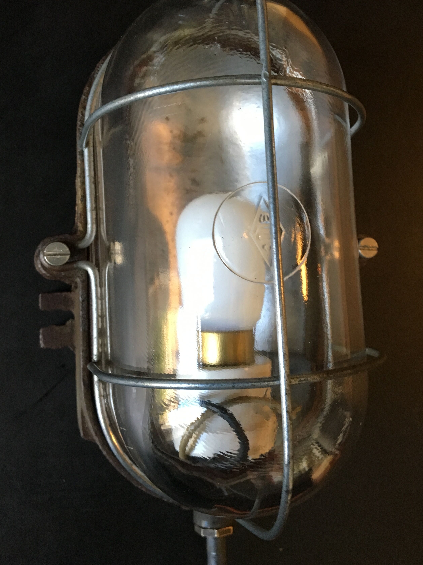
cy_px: 247
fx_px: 570
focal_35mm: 35
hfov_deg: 40.6
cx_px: 249
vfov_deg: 52.5
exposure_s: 1/33
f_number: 2.2
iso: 200
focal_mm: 4.15
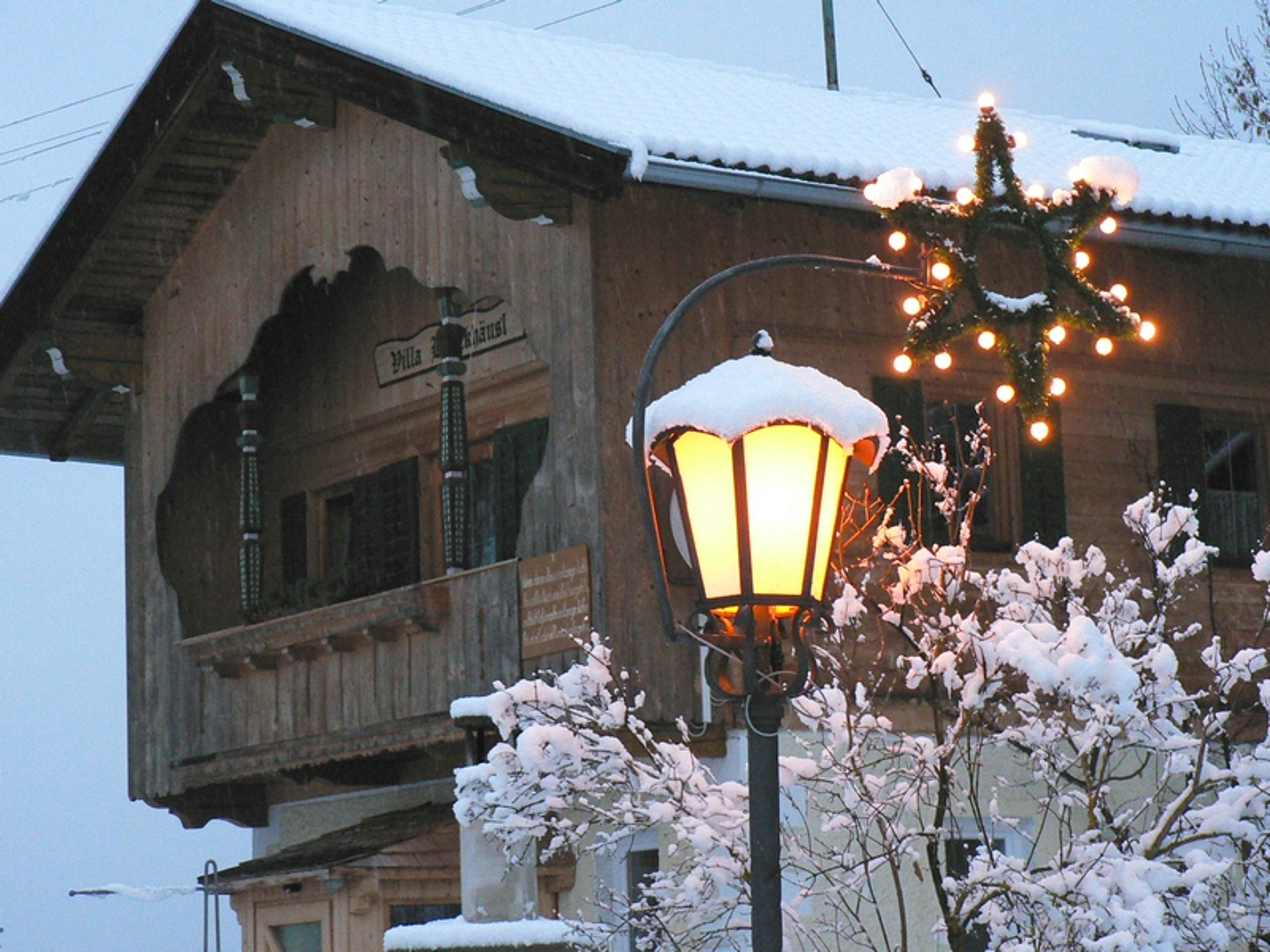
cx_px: 635
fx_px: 3412
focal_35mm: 93
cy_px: 476
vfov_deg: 15.9
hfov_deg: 21.1
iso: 400
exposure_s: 1/40
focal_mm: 15.5
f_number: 3.2
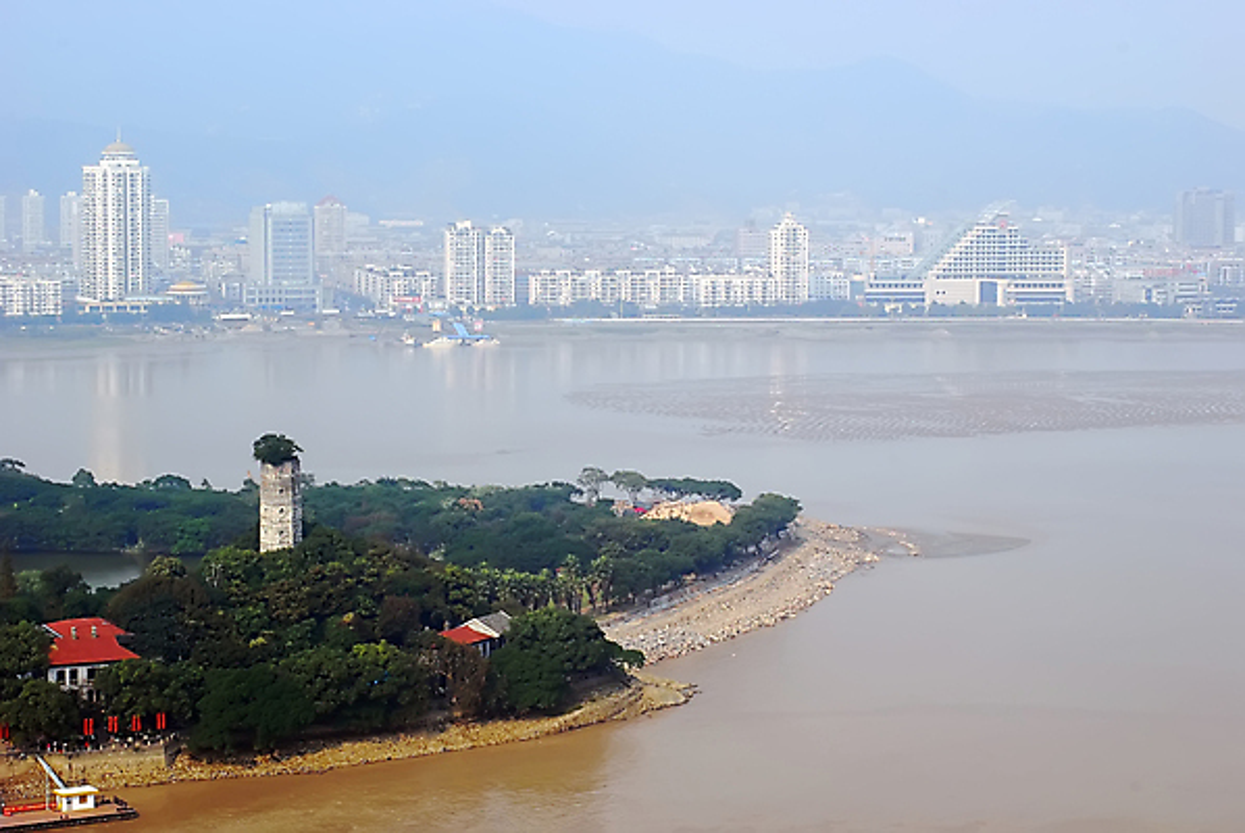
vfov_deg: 18.2
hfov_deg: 27.0
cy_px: 416
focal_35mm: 75
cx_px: 622
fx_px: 2596
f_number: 13
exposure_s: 1/250
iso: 320
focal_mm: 50
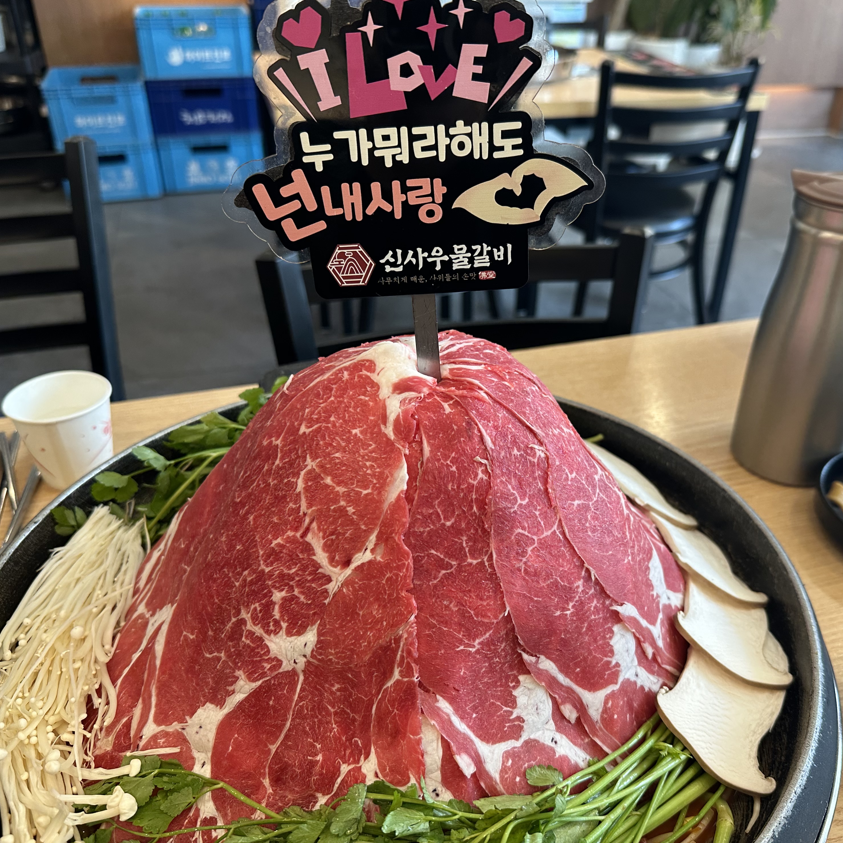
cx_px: 475
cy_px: 414
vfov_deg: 55.6
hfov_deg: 55.5
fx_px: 799
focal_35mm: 29
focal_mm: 6.86
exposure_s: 1/120
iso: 160
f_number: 1.78
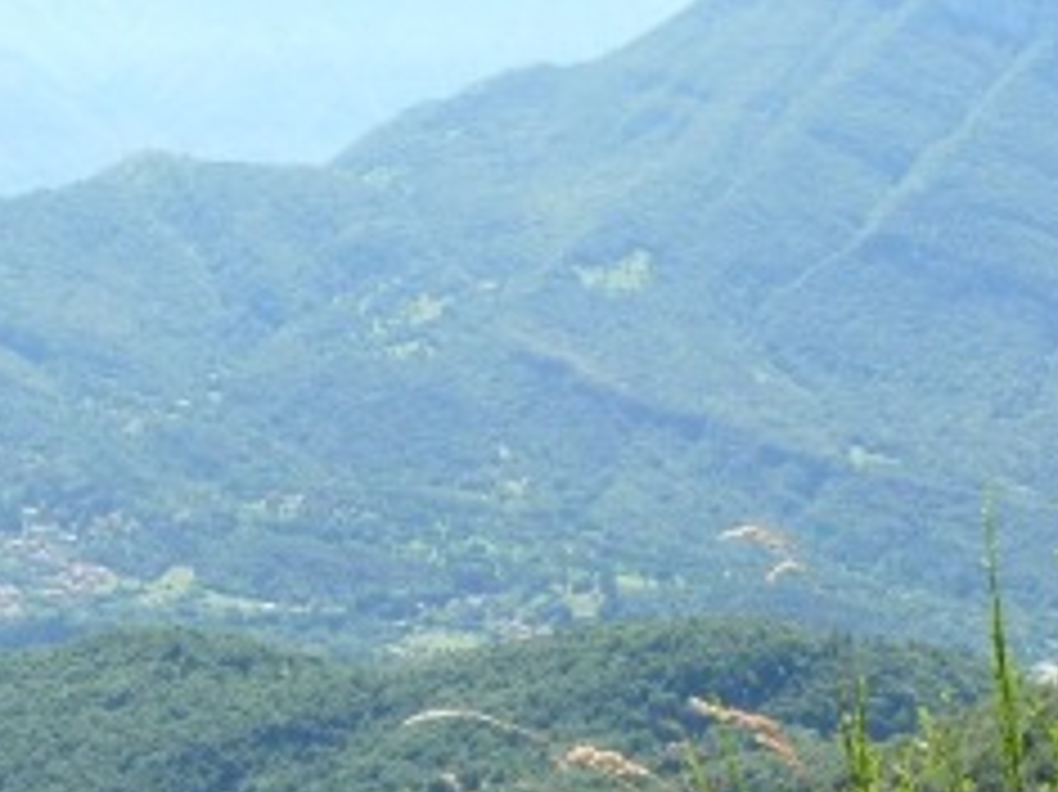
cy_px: 846
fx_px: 3269
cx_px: 579
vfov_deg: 13.6
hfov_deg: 18.4
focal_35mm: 107
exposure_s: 1/200
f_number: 5
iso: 100
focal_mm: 7.4
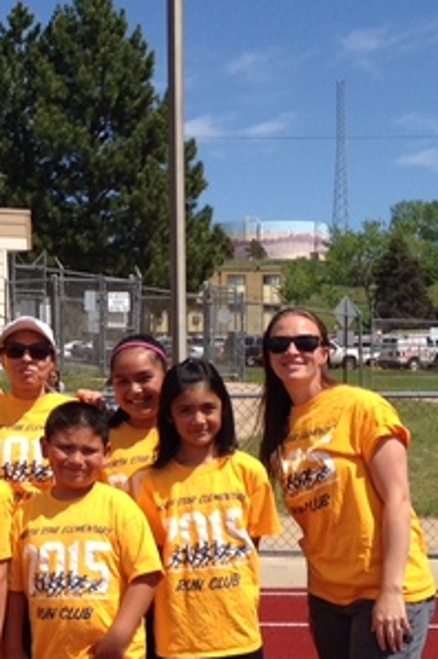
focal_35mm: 83
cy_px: 440
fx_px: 1518
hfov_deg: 16.0
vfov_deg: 24.4
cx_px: -27
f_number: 2.4
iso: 50
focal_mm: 4.12
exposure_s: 1/2262
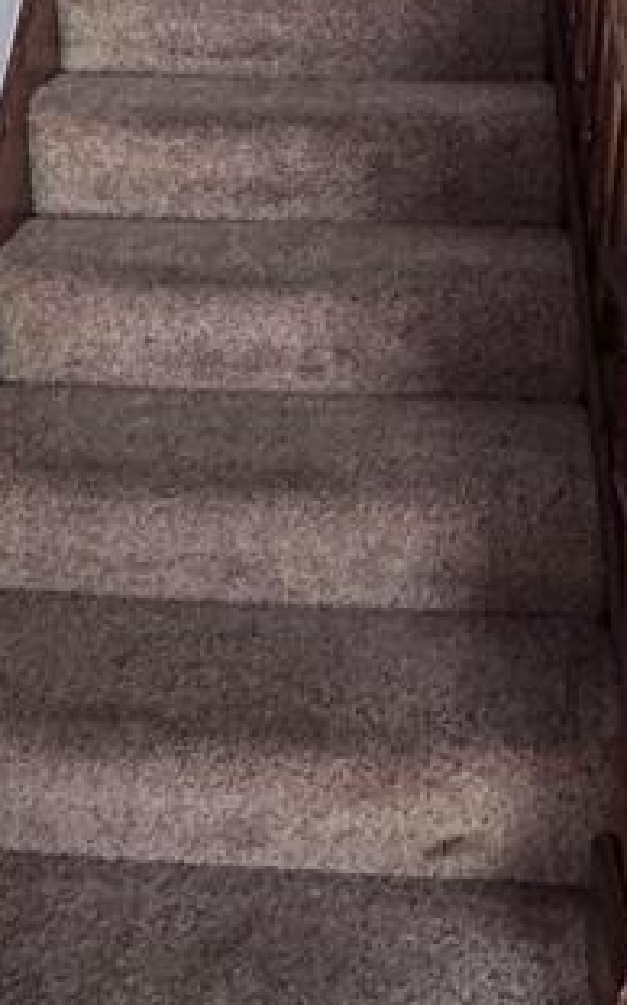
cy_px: 15
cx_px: 246
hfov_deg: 25.3
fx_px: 1396
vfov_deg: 36.0
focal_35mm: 51
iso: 800
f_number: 2.2
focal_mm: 2.22
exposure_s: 1/60
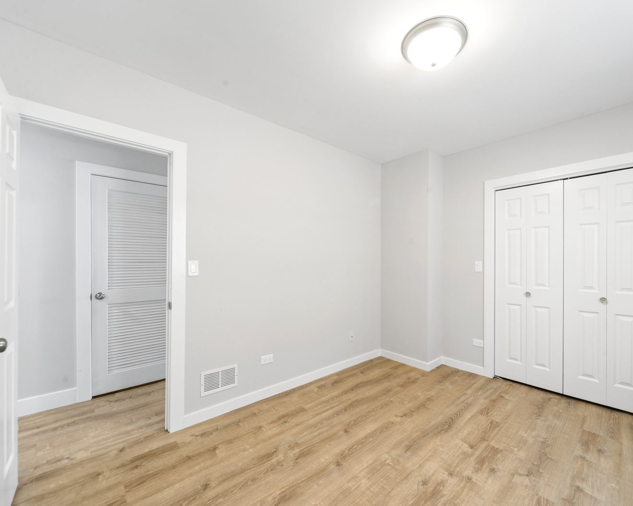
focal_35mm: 15
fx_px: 281
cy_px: 259
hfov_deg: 96.4
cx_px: 354
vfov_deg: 84.0
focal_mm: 13
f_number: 8
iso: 400
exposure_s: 1/5
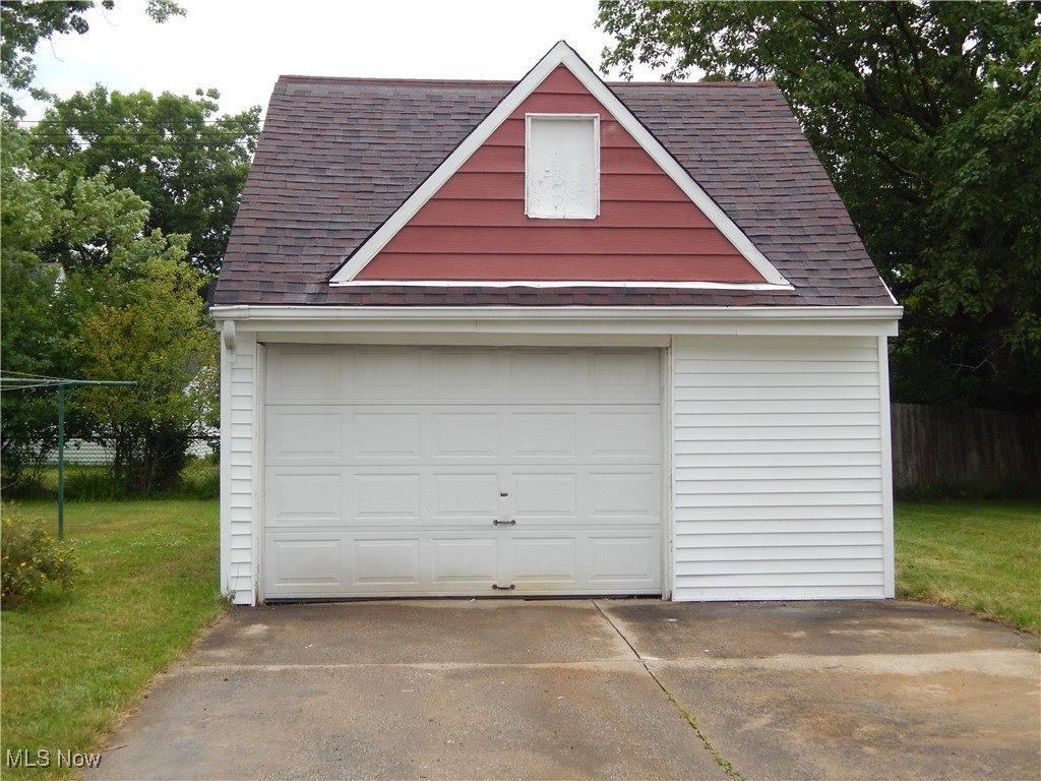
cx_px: 520
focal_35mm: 49
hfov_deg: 38.9
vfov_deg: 29.7
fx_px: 1474
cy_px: 390
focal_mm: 8.6
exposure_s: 1/200
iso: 125
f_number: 3.7
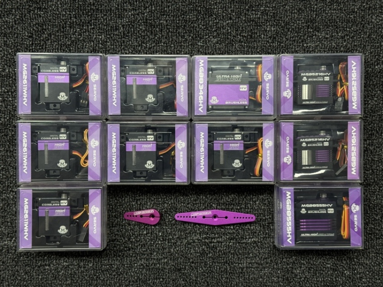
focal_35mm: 48
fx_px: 531
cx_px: 192
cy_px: 144
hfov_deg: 39.7
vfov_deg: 30.3
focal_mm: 6.76
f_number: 1.78
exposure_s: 1/100
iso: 100
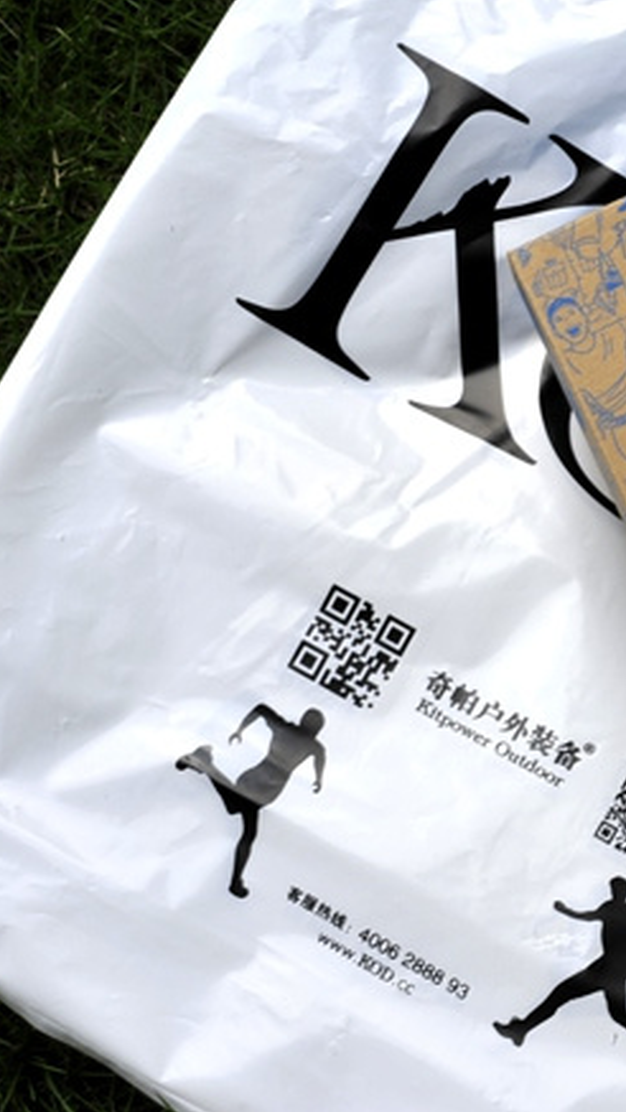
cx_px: 700
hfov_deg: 13.6
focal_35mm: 87
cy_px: 556
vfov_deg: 24.5
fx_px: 2566
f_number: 22
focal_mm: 55
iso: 200
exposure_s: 1/8
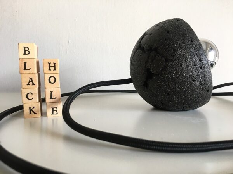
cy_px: 87
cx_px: 116
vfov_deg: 48.2
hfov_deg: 61.7
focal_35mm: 29
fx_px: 195
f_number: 2.2
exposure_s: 1/33
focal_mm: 4.15
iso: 50
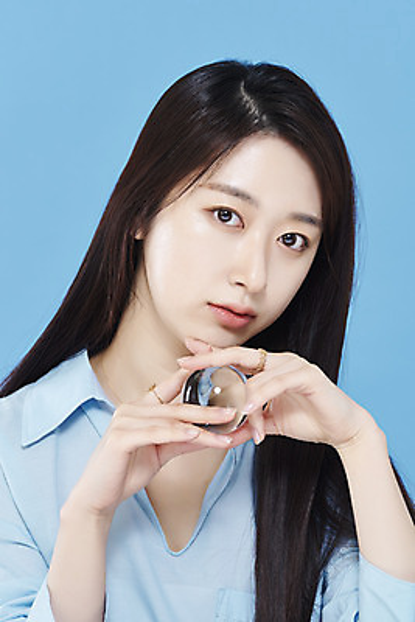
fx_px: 1814
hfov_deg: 13.1
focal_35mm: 105
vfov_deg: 19.4
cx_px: 208
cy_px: 311
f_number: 11
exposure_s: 1/125
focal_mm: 105
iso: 64
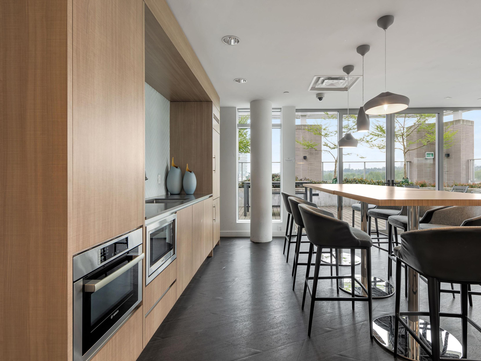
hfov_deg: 84.5
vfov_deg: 68.7
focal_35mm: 19
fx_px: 264
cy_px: 185
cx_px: 260
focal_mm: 17
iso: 100
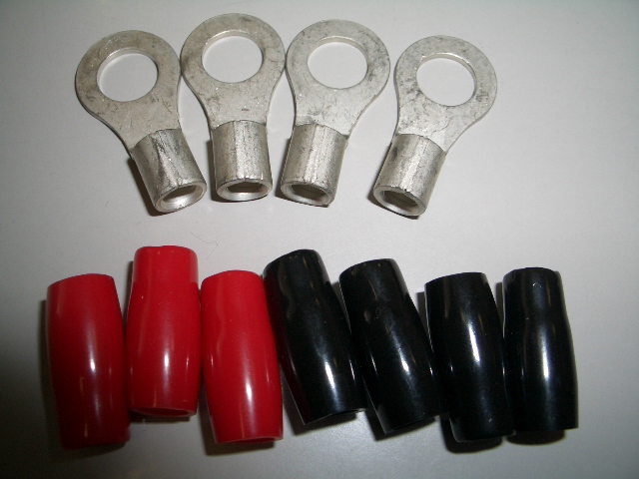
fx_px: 646
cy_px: 240
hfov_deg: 52.6
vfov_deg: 40.7
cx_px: 320
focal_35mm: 35
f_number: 4.3
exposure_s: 1/60
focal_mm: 5.8
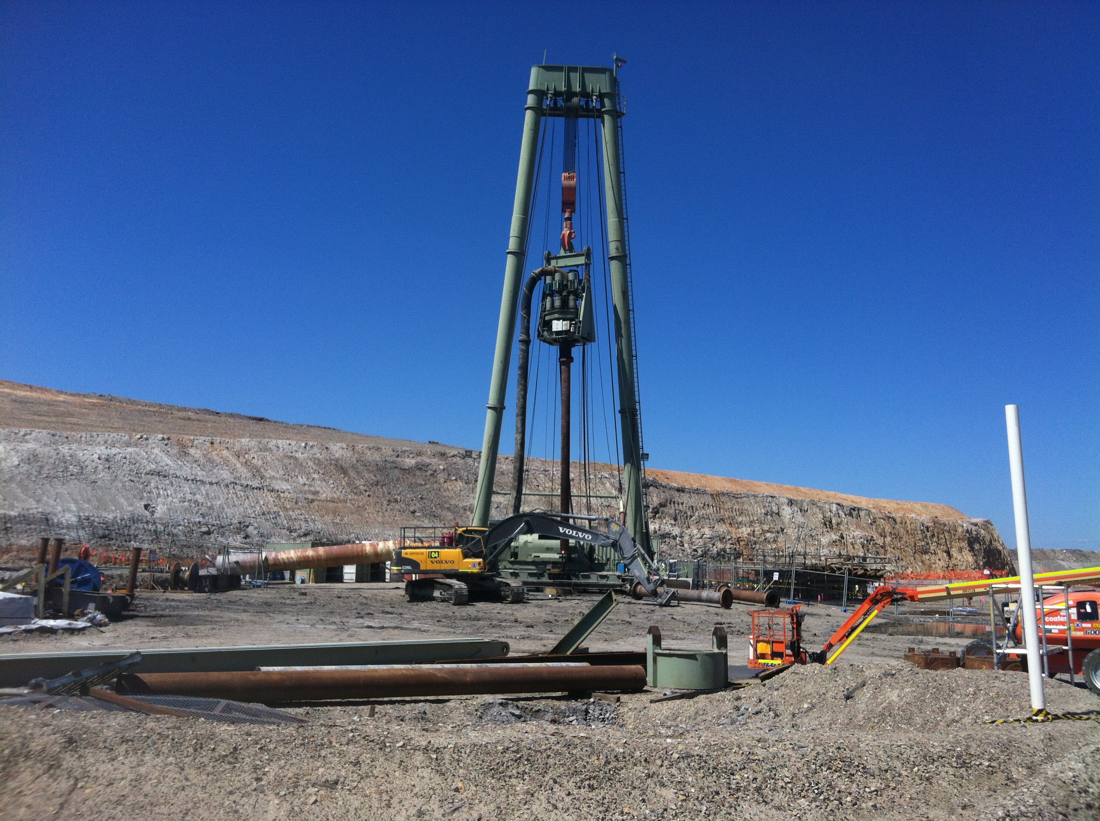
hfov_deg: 52.7
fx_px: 1111
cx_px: 550
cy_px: 410
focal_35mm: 35
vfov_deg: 40.6
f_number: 2.8
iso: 80
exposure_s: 1/2155
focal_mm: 3.85
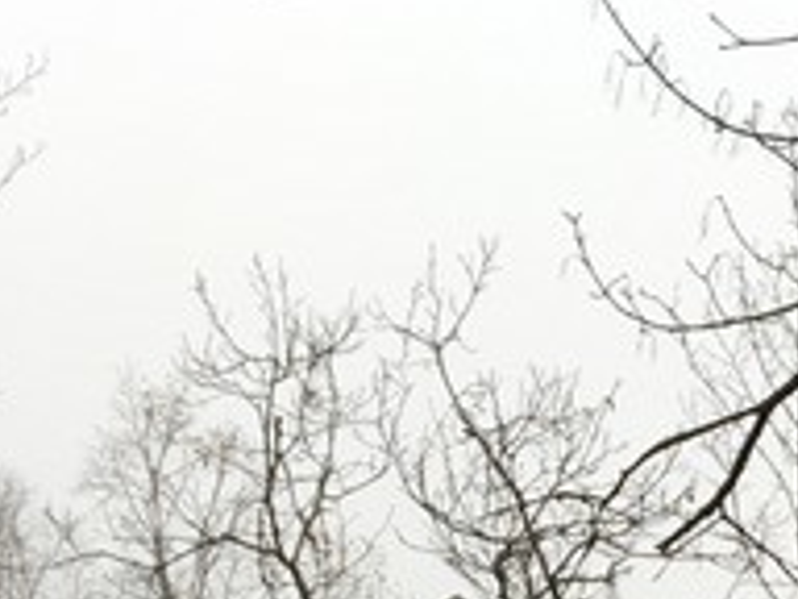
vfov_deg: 8.9
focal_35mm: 151
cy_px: 1443
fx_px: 3481
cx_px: 698
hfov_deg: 13.0
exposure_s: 1/204
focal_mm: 4.15
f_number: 2.2
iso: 25
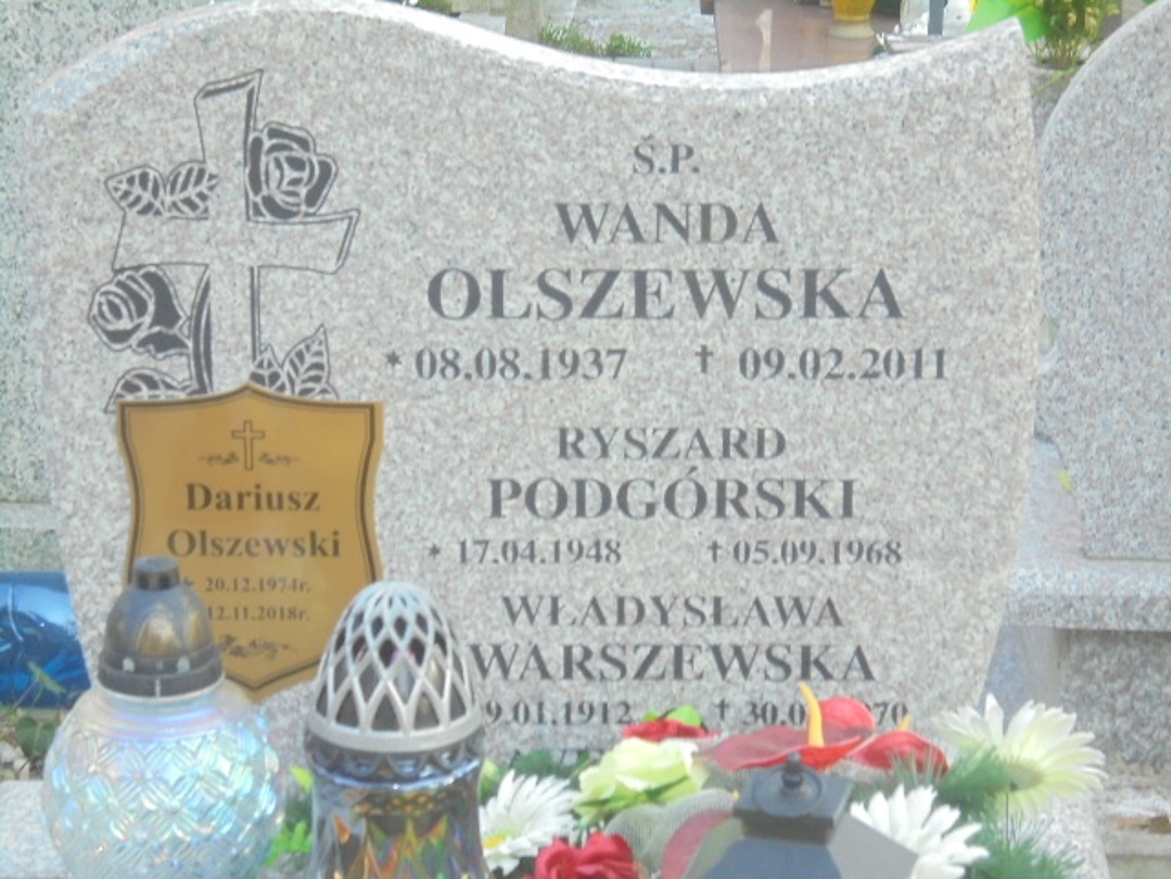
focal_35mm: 107
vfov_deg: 13.8
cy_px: 440
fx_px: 3620
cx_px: 586
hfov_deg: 18.4
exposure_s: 1/60
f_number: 5.1
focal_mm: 19.2
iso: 320
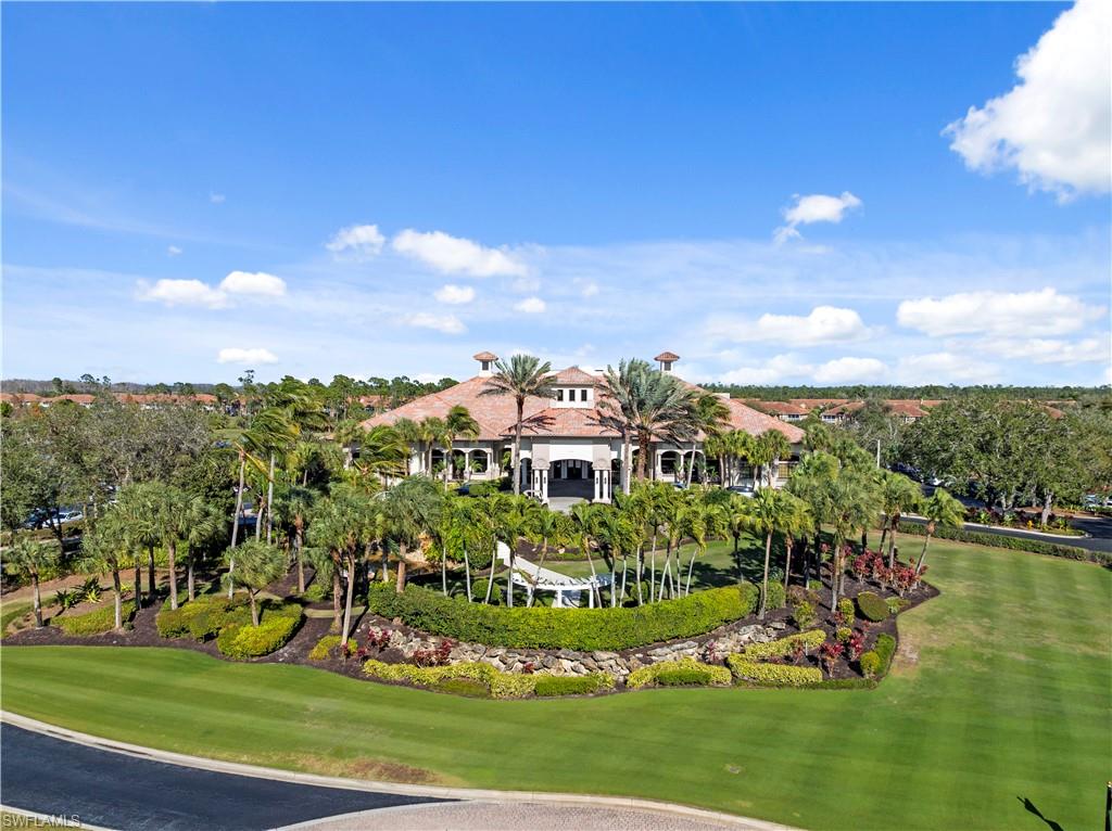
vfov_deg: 56.7
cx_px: 556
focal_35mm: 24
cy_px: 416
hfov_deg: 71.6
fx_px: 770
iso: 100
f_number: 2.8
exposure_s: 1/1600
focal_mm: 12.29
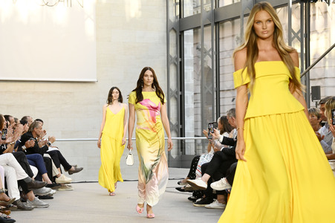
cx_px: 168
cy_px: 112
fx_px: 930
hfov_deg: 20.4
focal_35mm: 100
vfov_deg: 13.7
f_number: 7.1
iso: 5000
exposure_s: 1/500
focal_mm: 100
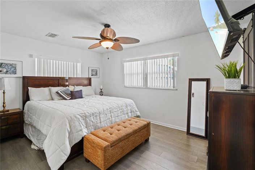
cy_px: 85
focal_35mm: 16
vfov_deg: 73.7
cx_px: 128
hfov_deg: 96.8
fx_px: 113
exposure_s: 1/2.5
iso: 320
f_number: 8
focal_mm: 16
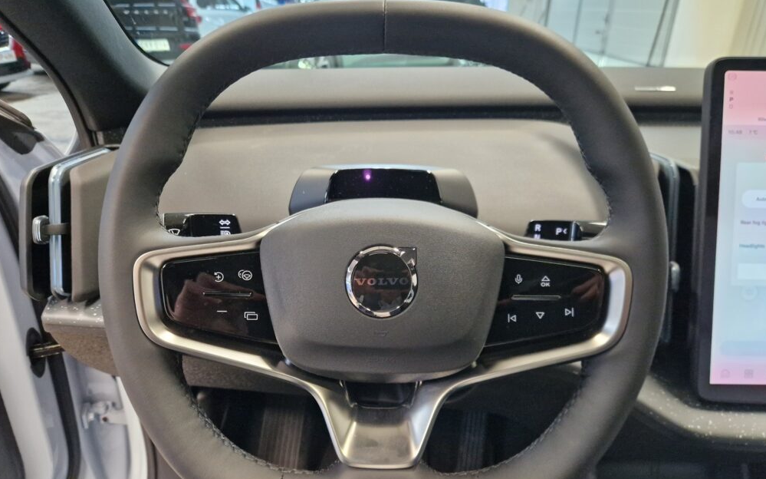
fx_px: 522
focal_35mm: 25
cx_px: 383
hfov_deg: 72.6
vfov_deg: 49.1
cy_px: 269
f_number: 1.8
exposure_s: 1/120
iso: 640
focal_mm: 5.4
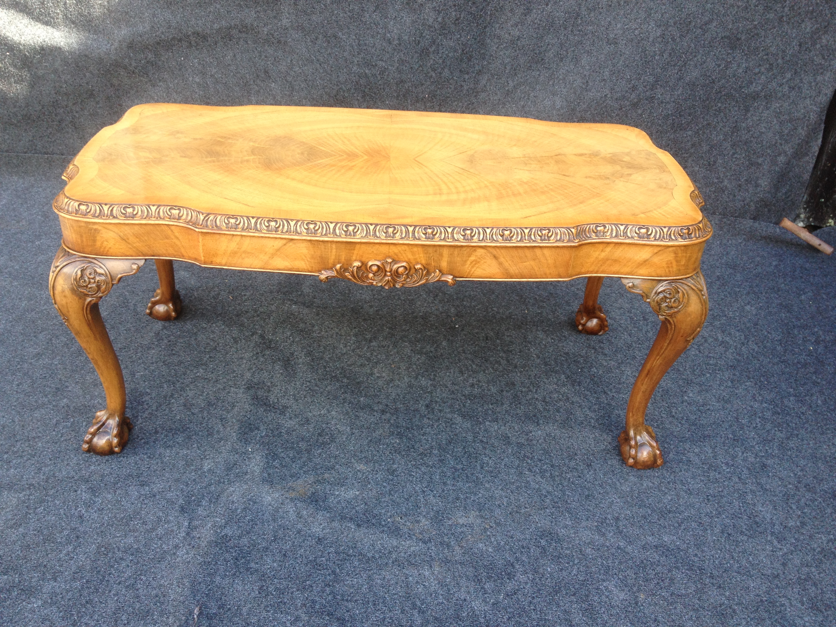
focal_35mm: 35
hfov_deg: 52.6
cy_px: 314
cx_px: 418
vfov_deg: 40.7
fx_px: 845
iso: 64
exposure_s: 1/120
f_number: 2.4
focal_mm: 4.28
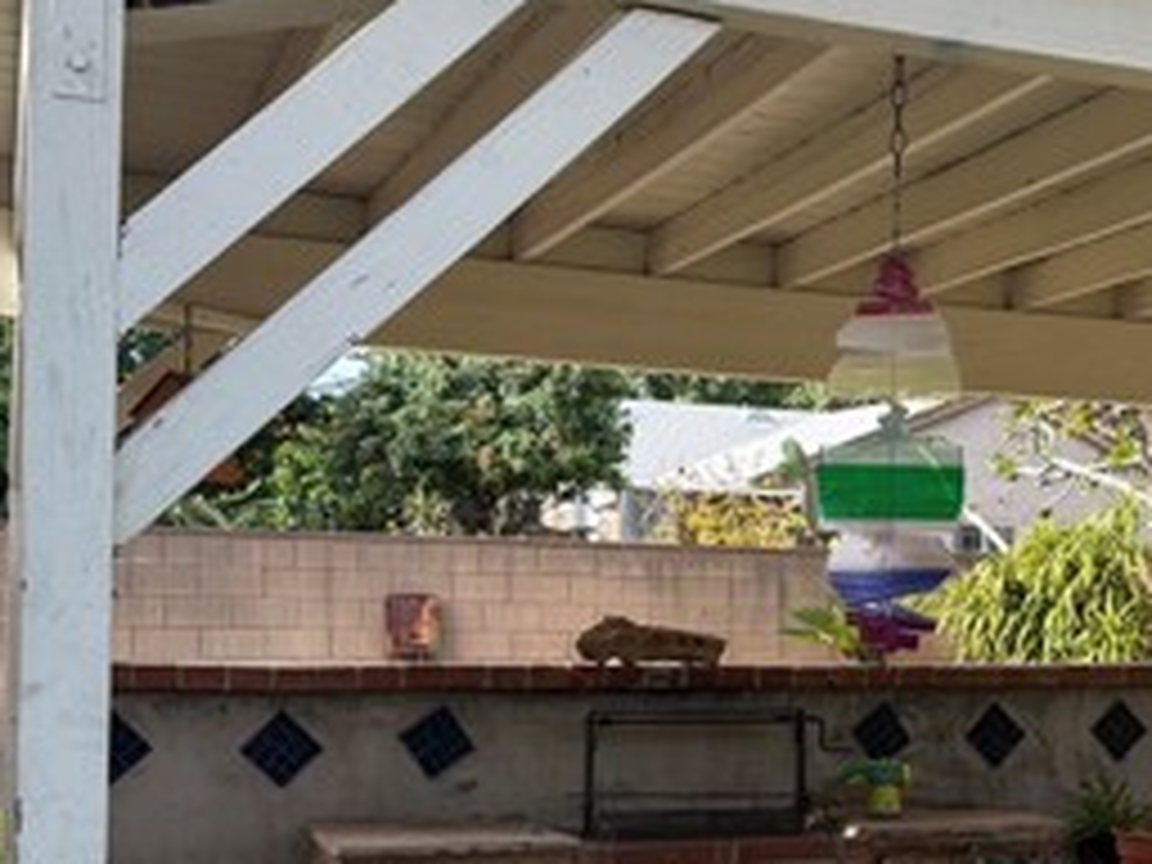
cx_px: 981
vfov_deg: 24.2
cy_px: 608
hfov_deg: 31.1
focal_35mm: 60
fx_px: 1997
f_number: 1.78
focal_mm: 6.76
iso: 100
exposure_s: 1/1230
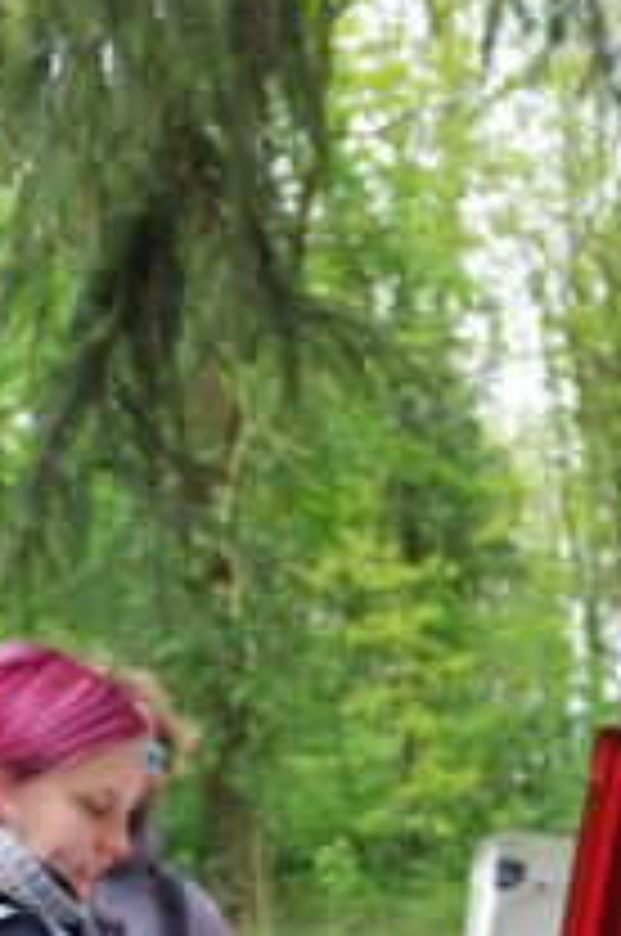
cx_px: 320
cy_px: 922
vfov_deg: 21.7
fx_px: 2362
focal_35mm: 91
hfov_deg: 15.0
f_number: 4.5
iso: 100
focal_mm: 28
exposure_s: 1/60
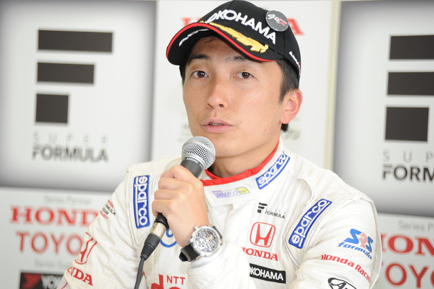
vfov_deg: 6.9
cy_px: 144
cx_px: 217
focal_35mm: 200
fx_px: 2411
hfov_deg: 10.3
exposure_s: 1/60
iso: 800
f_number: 5.6
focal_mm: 200
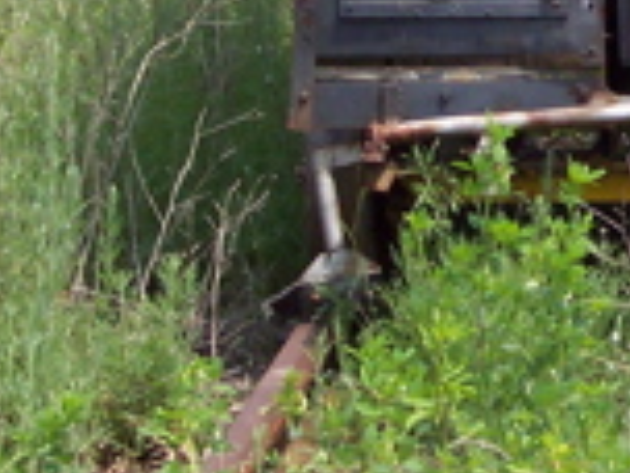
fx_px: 4259
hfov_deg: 8.4
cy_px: -282
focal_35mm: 234
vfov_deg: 6.3
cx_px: 740
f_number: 5.6
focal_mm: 10.7
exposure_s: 1/350
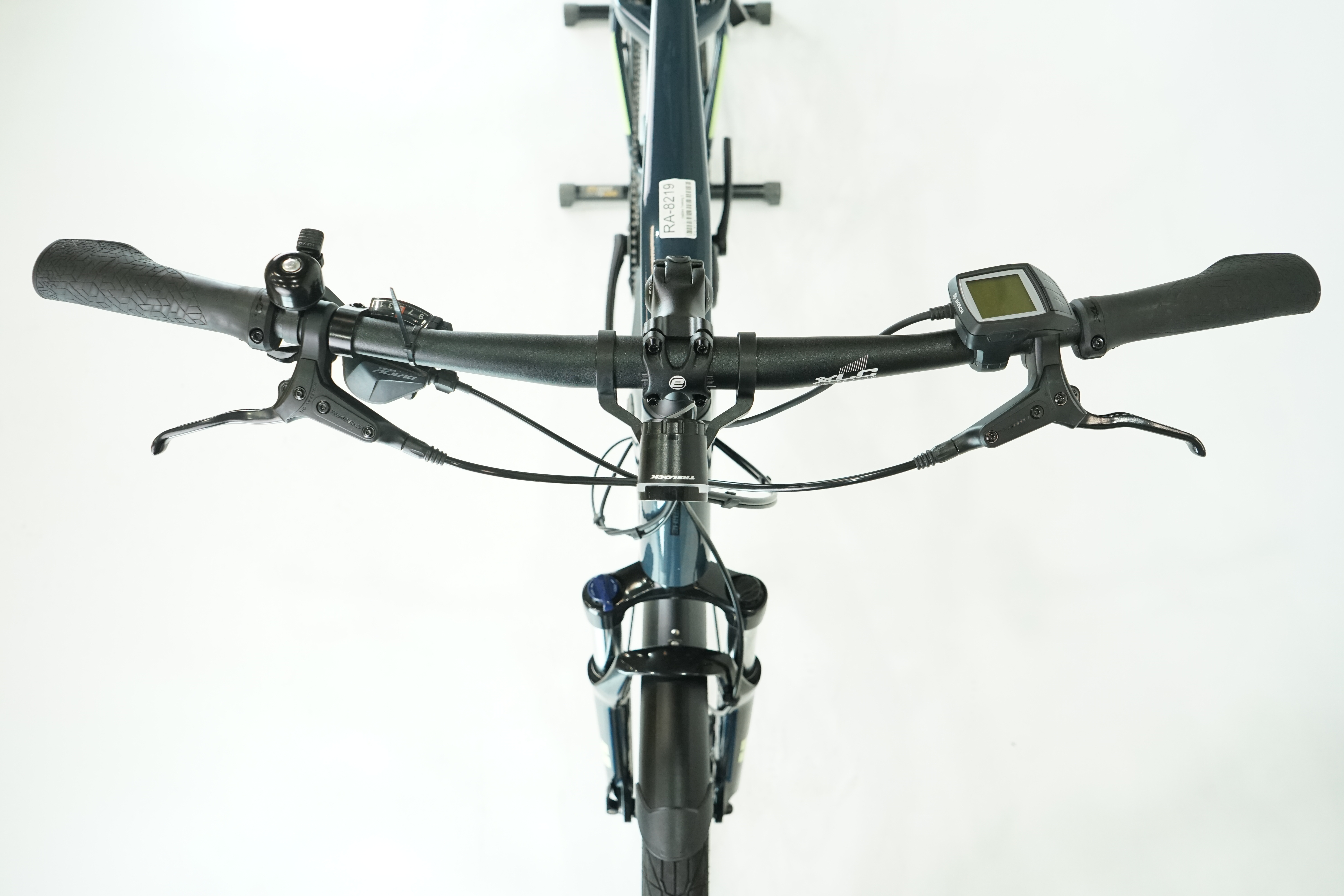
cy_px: 448
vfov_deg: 46.4
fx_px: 1045
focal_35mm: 28
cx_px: 672
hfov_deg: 65.5
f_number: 5.6
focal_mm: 28
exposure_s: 1/200
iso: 2500
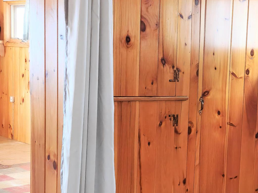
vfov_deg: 21.6
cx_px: 261
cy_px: 121
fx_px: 507
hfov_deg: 26.9
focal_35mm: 68
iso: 250
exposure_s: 1/60
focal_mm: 5.4
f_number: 1.8
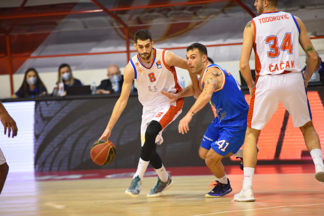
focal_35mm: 200
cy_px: 108
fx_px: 1801
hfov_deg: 10.3
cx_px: 162
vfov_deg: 6.9
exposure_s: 1/400
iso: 2500
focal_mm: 200
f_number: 3.2
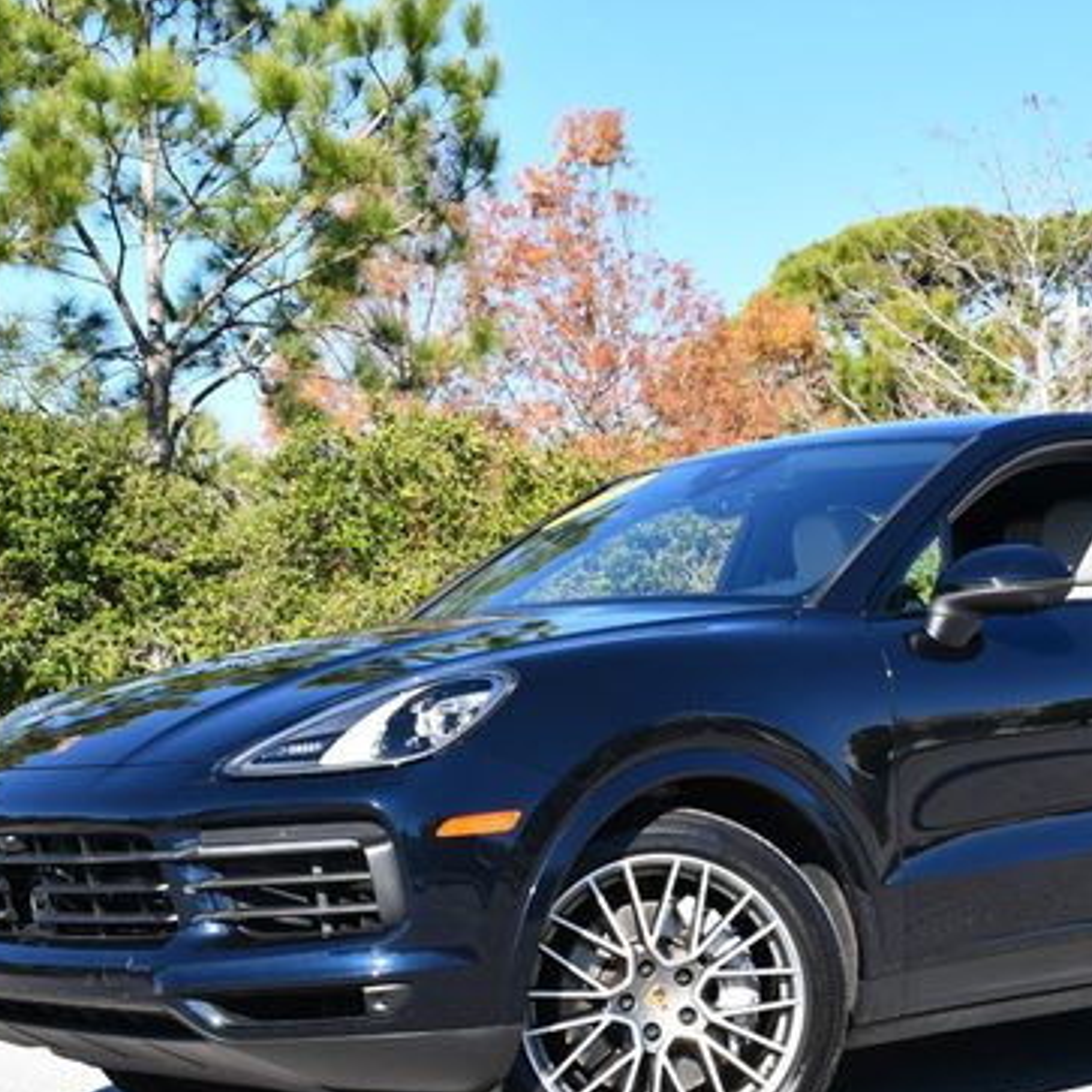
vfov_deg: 21.4
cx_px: 731
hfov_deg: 21.3
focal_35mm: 81
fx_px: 2891
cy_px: 638
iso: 160
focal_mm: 27
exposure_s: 1/250
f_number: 8
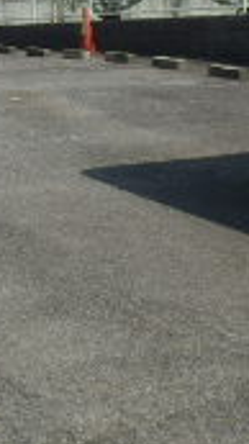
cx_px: -77
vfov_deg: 21.4
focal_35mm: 97
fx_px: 1141
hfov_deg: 12.1
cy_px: 28
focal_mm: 4.2
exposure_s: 1/160
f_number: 7.9
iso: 80
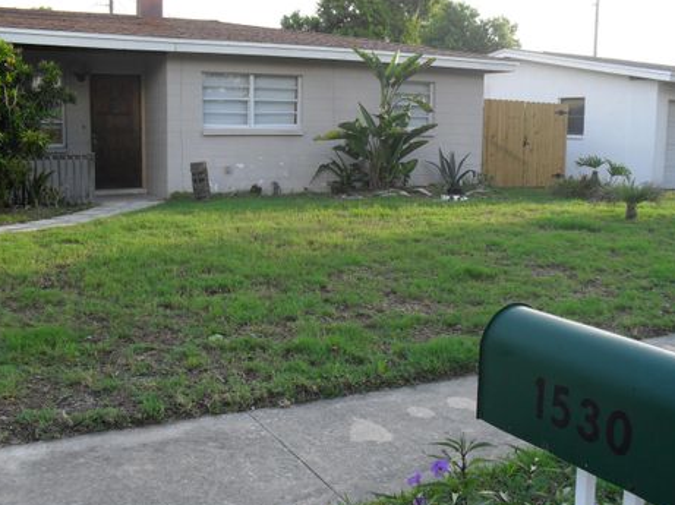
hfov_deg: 49.0
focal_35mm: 38
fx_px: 740
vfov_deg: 37.7
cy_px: 261
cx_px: 359
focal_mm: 6.3
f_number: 3.2
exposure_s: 1/180
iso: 100
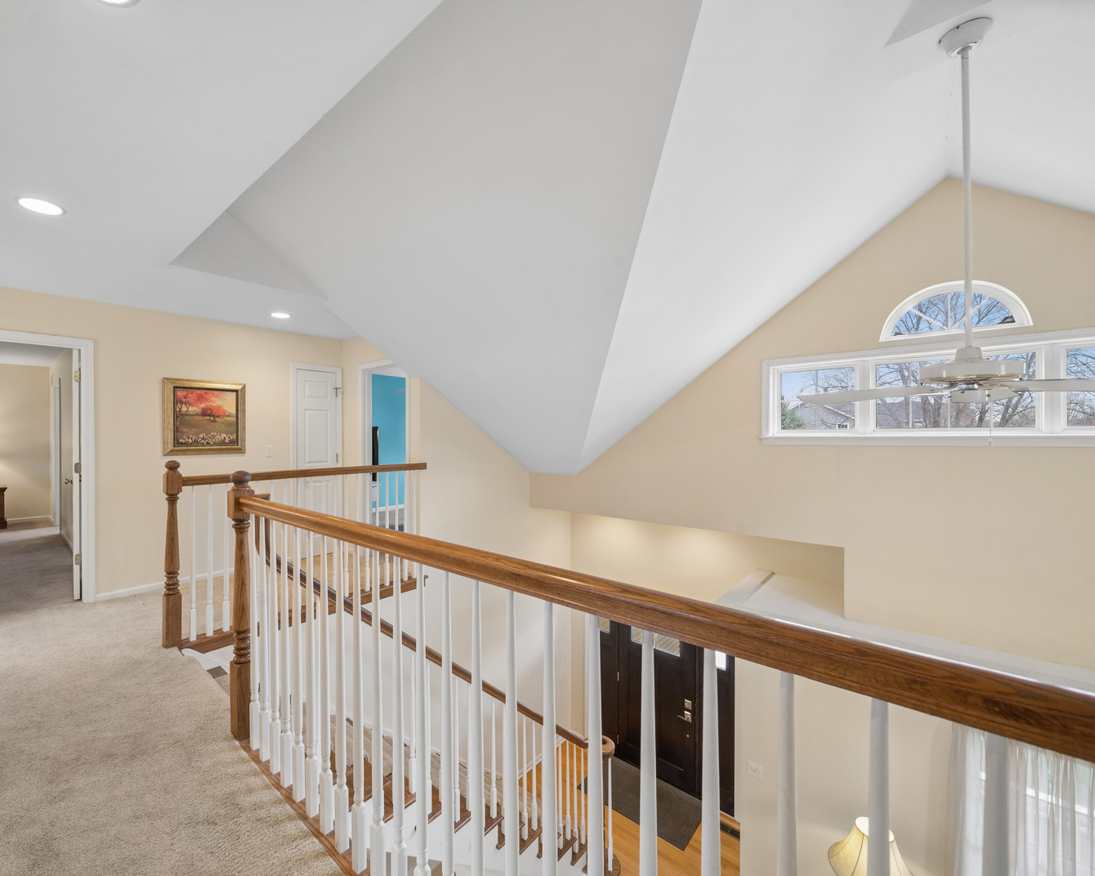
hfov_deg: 89.3
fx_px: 551
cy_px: 440
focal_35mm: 17
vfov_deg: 77.0
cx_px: 484
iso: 400
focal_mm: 15
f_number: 8
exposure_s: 1/8
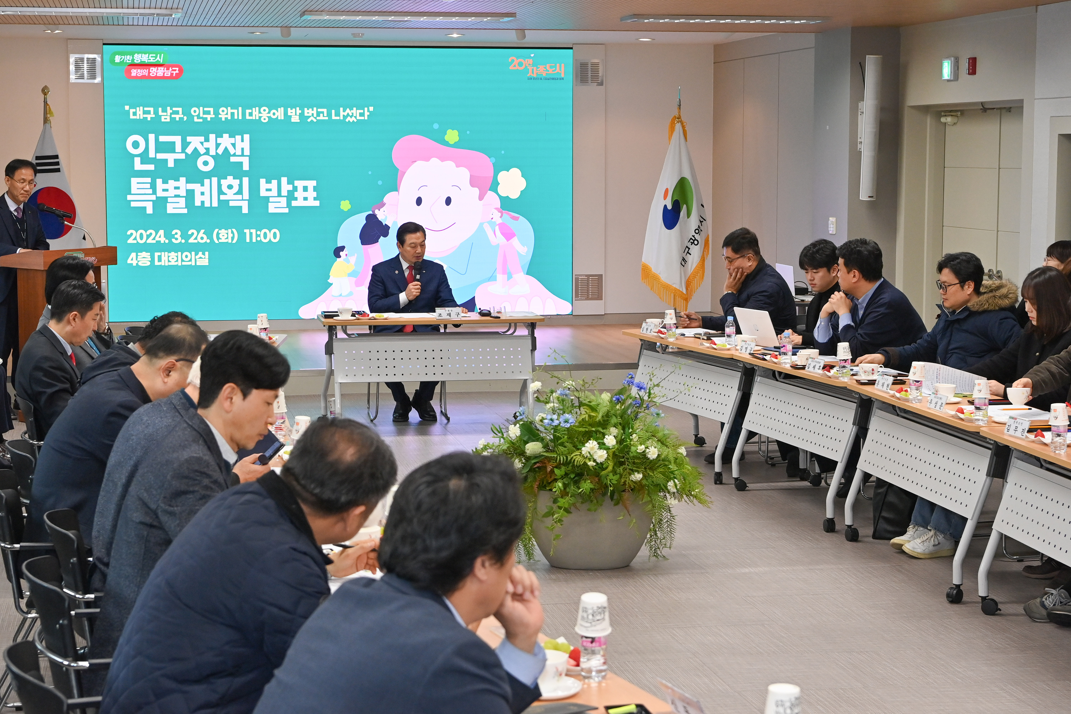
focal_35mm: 56
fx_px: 1666
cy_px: 357
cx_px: 536
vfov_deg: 24.2
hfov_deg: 35.6
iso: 1600
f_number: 7.1
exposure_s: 1/160
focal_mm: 56
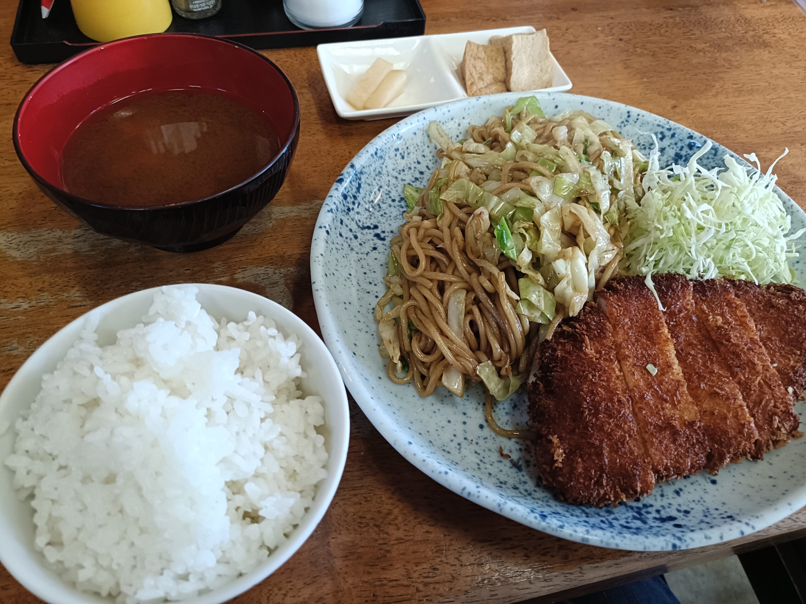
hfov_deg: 69.4
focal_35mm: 25
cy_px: 302
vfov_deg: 54.9
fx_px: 582
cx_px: 403
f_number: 1.7
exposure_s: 1/60
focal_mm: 4.7
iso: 1000
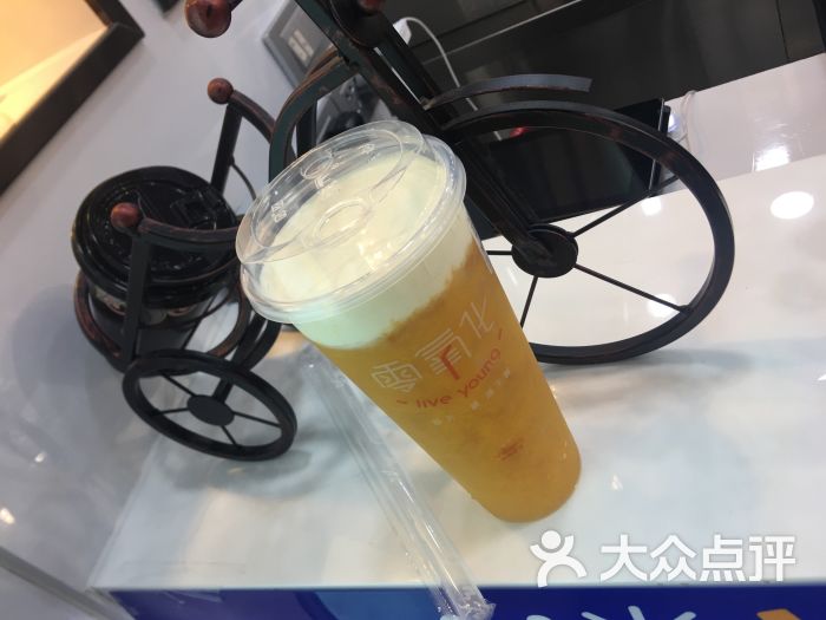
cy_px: 310
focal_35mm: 29
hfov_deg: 61.7
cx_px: 413
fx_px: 692
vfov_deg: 48.2
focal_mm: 4.15
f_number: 2.2
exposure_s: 1/50
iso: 32
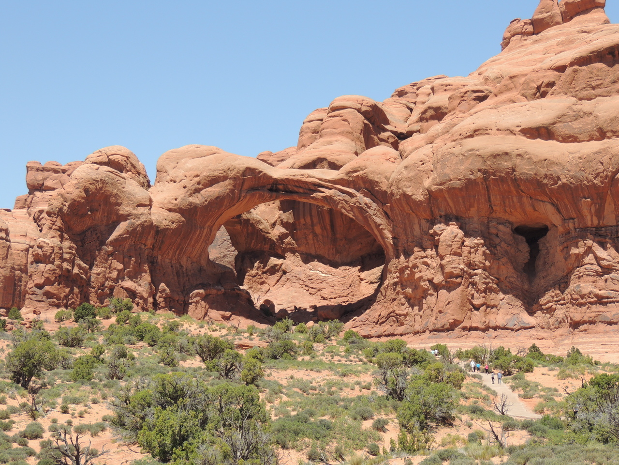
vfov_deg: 16.4
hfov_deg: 21.8
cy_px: 232
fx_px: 1609
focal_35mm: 90
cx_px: 310
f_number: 4.1
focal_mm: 16
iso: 100
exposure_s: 1/640
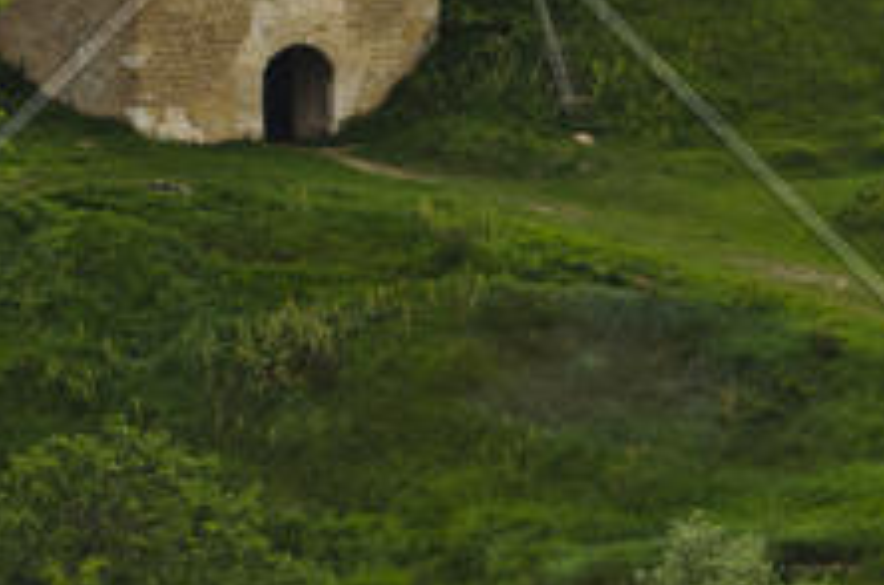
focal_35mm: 207
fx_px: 5071
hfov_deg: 10.0
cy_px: -227
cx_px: 362
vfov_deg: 6.5
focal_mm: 35
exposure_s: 1/4000
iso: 100
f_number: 1.8
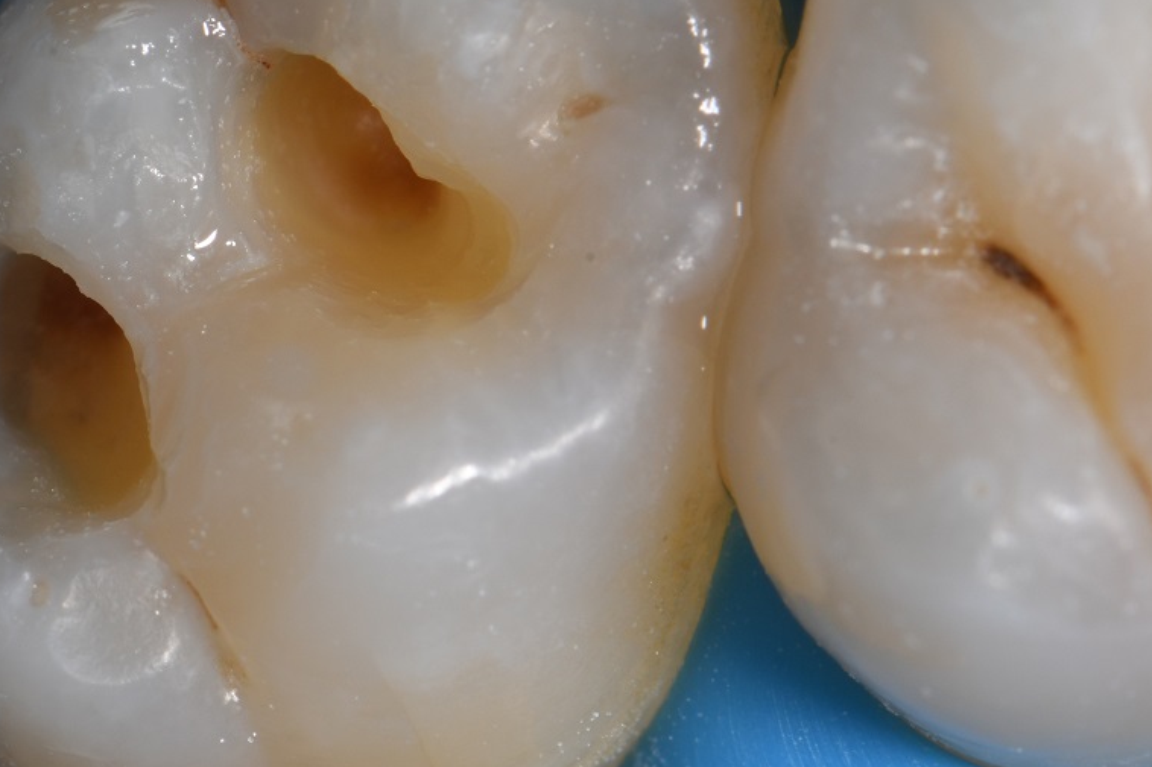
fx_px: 8957
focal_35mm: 280
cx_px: 363
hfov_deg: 7.4
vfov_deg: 4.9
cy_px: 358
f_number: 32
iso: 200
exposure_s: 1/200
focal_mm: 105
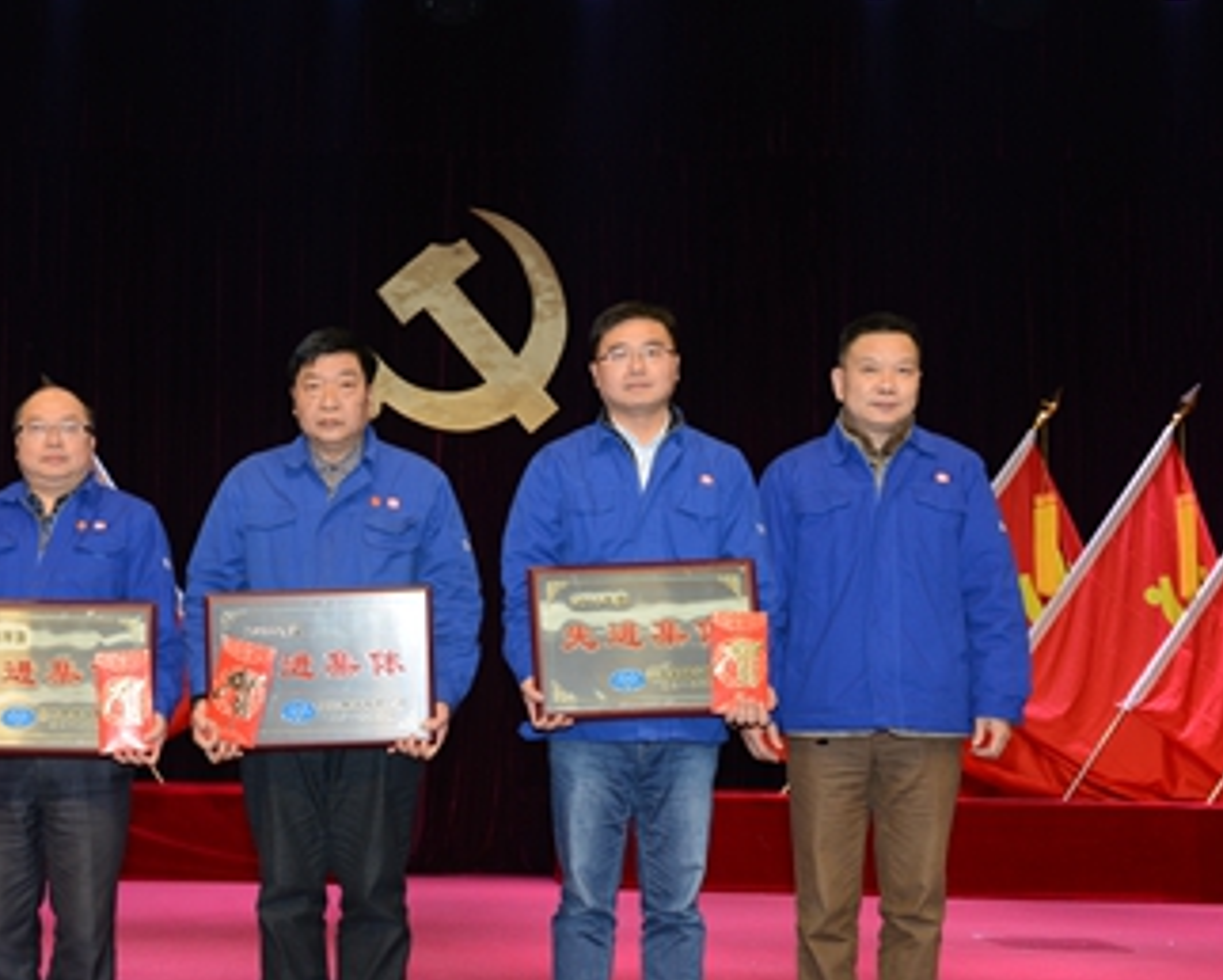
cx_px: 357
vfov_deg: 29.7
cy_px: 575
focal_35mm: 51
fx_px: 1847
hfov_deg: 36.1
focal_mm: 35
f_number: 6.3
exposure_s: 1/60
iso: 500
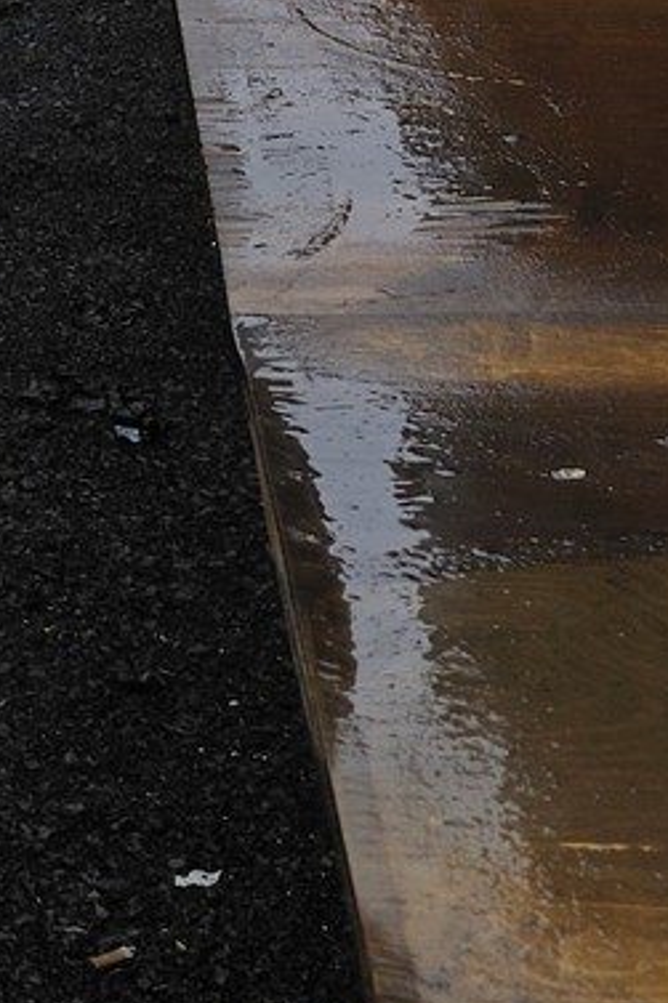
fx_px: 3426
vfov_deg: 14.6
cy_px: -790
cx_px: -671
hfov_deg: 10.3
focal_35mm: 123
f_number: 14
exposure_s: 1/125
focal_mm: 29
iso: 400
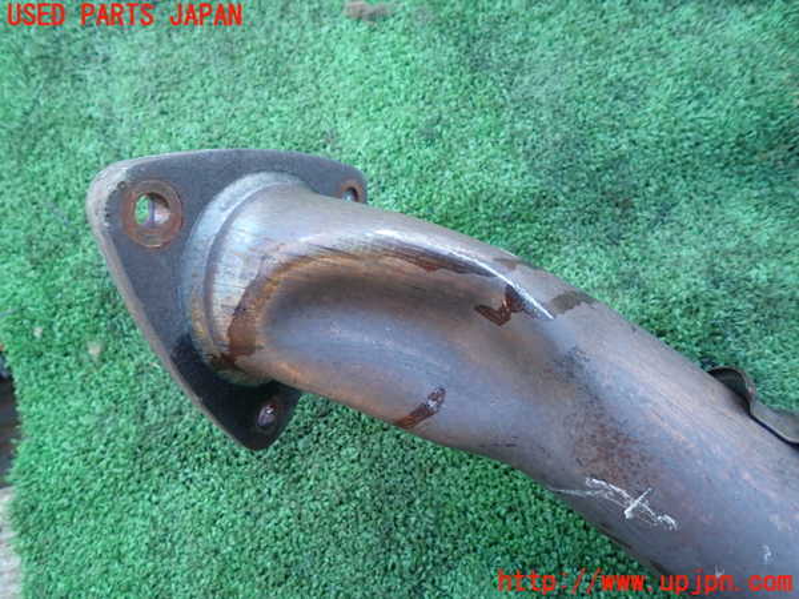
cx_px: 400
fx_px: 577
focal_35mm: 25
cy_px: 300
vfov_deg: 54.9
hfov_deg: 69.4
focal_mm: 4.5
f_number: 2
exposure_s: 1/60
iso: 160
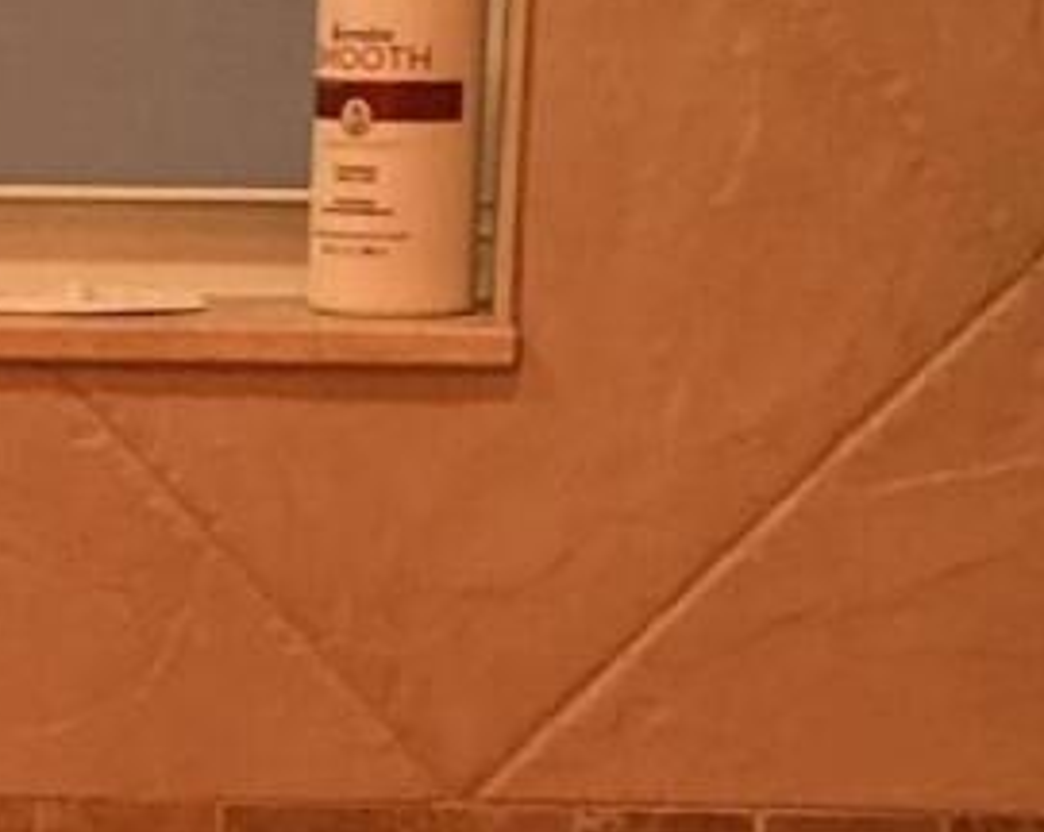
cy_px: 1980
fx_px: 6232
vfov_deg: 7.2
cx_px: -254
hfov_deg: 9.4
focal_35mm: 202
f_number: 1.8
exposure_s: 1/60
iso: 250
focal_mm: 3.99
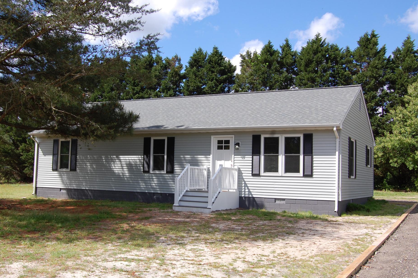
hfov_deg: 48.5
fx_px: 464
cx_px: 202
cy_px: 145
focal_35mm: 40
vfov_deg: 33.3
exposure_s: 1/250
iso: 200
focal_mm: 24
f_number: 8
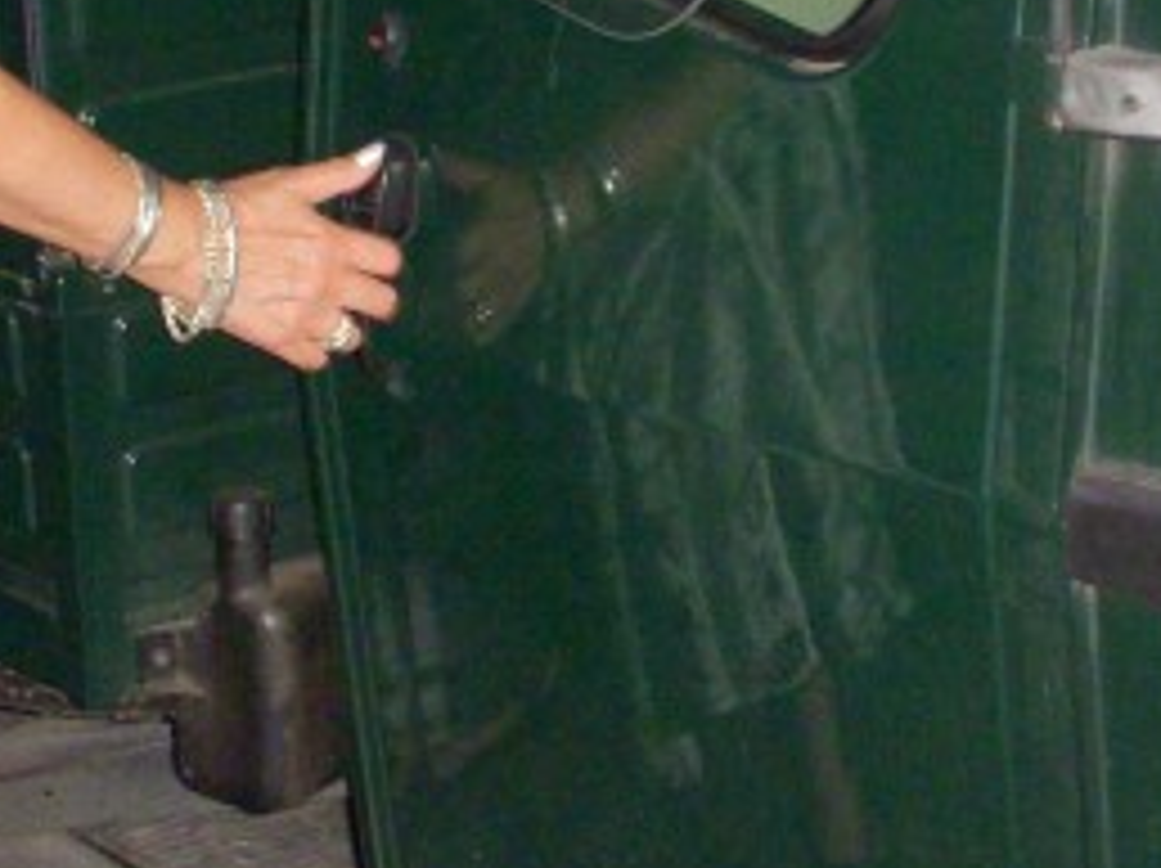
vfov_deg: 12.4
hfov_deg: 16.7
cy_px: -18
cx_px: 644
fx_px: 3954
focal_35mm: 118
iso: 640
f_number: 3.3
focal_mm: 6.3
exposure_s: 1/200
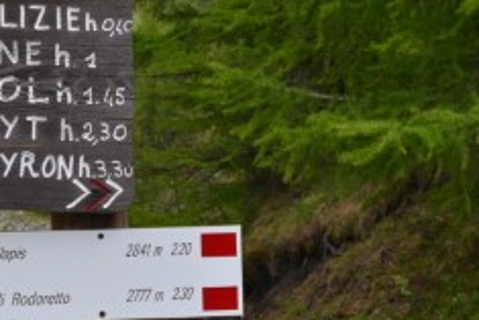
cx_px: 22
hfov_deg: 19.7
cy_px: 69
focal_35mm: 101
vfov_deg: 13.5
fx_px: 1345
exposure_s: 1/160
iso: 400
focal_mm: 22
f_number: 9
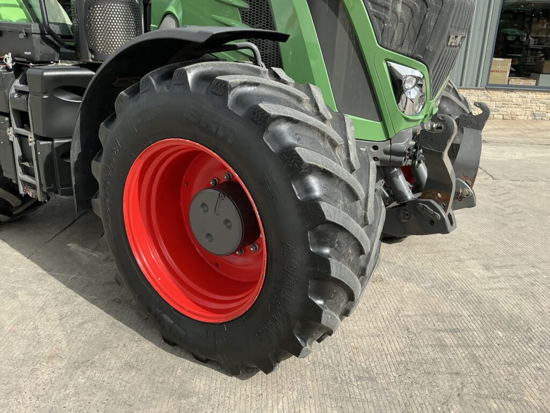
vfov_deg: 49.7
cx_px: 275
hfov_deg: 63.4
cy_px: 206
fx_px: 445
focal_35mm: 28
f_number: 1.8
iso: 25
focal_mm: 3
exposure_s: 1/829
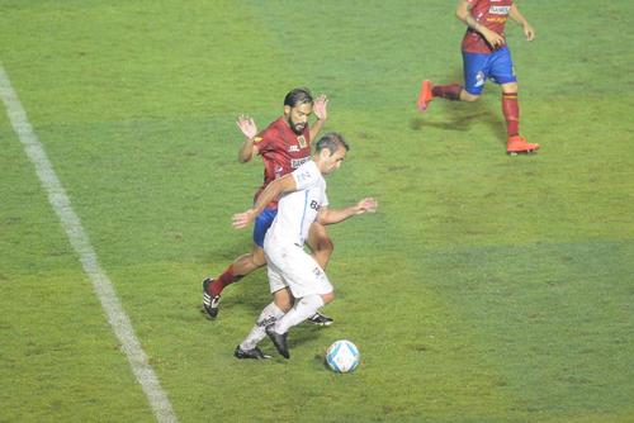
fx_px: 7929
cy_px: 212
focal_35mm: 450
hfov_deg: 4.6
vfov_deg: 3.1
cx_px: 317
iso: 1600
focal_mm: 300
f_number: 3.2
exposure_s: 1/500
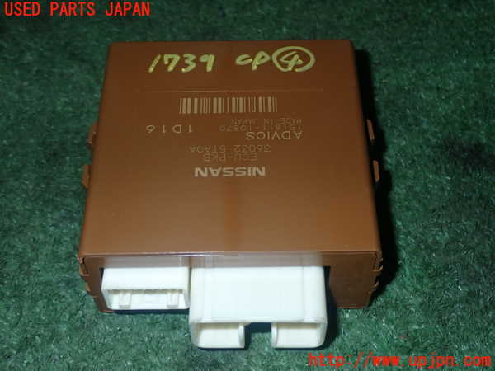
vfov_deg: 29.1
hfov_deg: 38.2
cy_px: 186
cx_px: 248
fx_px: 715
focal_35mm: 50
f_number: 9
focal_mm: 9.01
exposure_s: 1/50
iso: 250
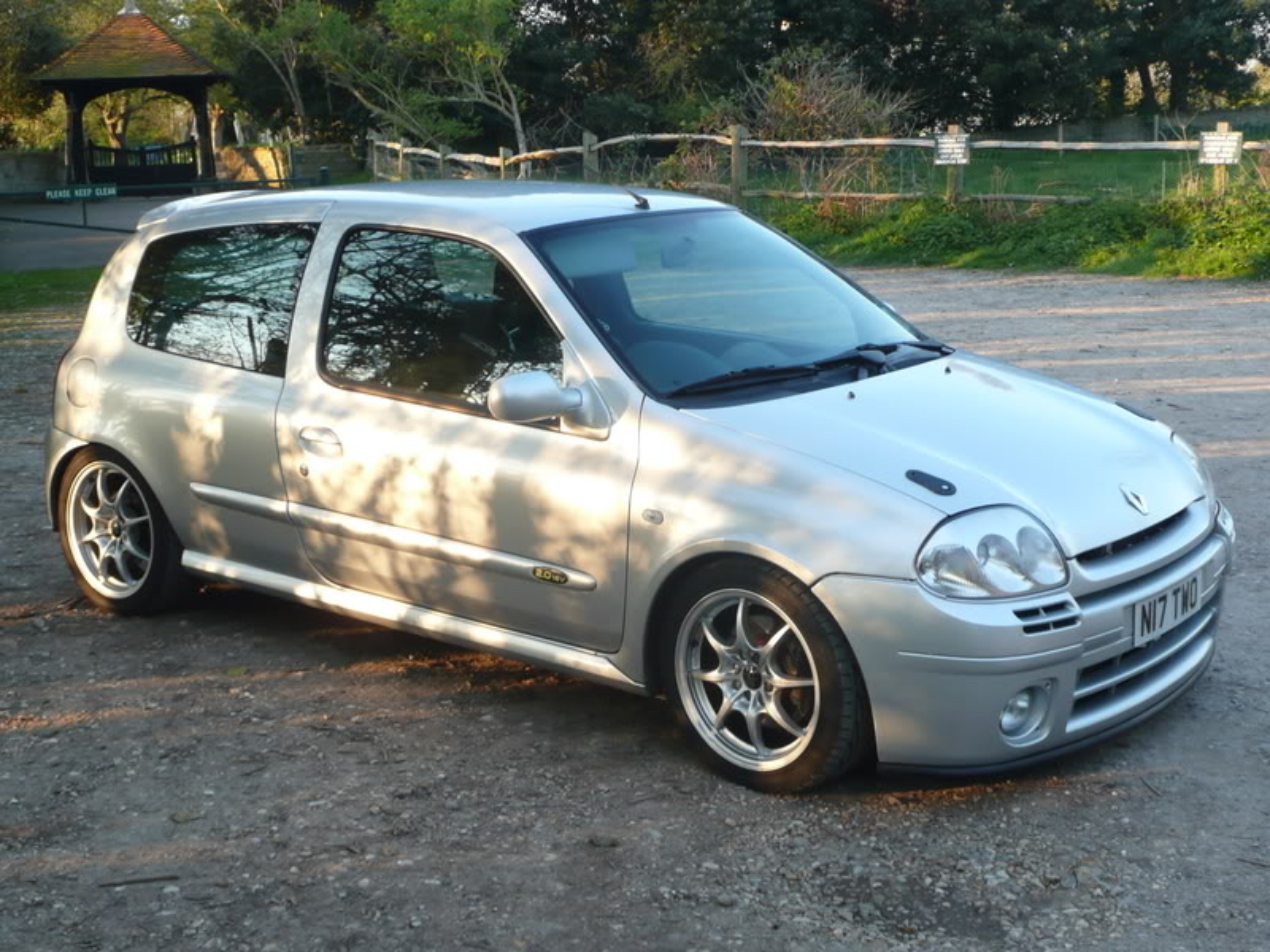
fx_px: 1834
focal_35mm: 50
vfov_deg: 29.1
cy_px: 476
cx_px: 635
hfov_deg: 38.2
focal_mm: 8.2
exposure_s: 1/60
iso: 100
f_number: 4.2
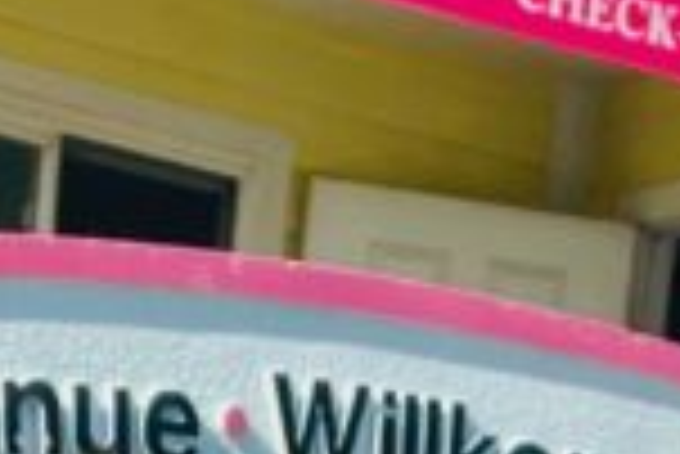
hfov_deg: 12.7
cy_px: 1650
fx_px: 3063
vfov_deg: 7.0
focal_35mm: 162
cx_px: 351
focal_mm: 2.71
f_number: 2.2
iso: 32
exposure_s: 1/740
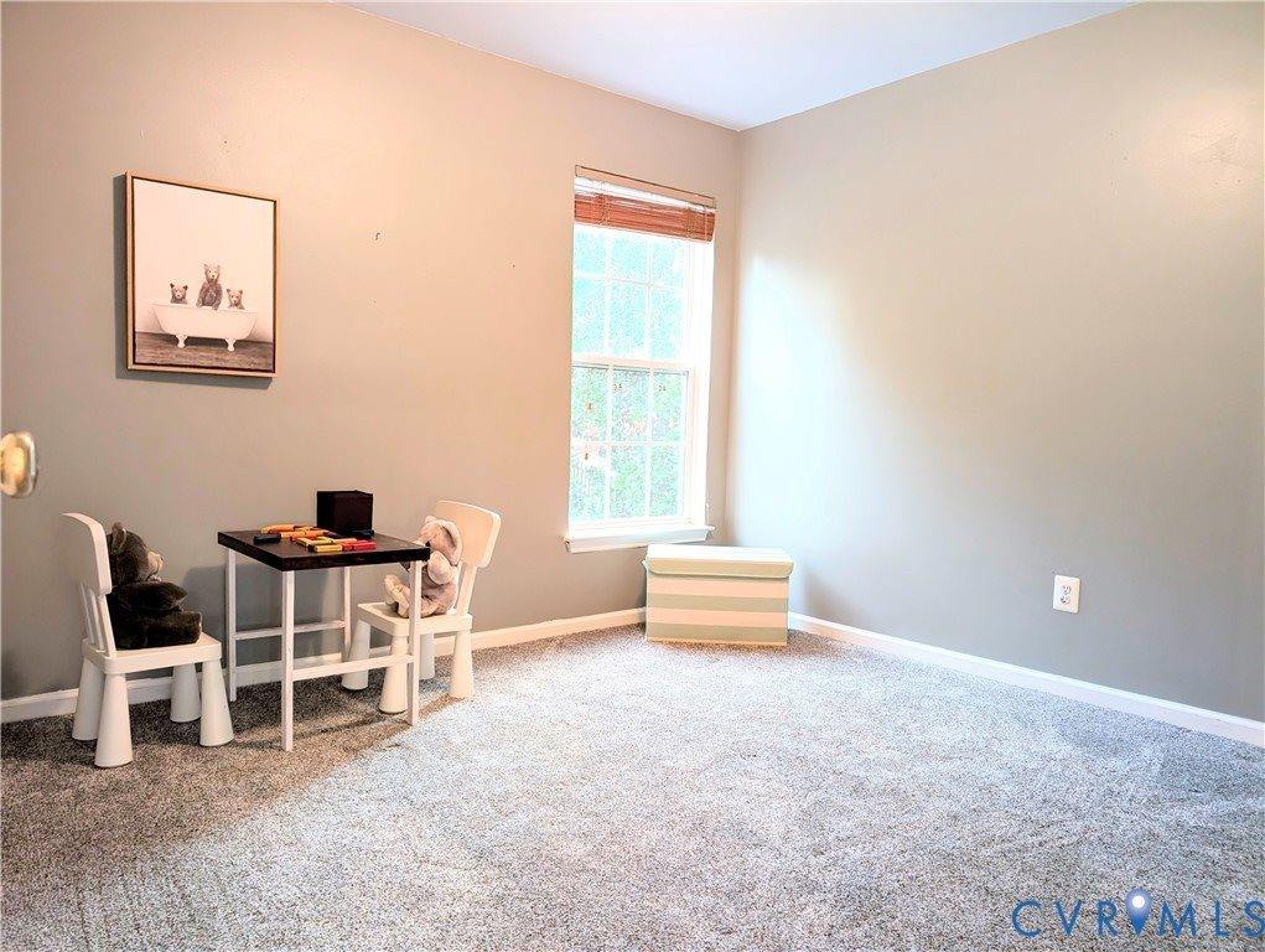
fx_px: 878
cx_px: 632
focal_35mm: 24
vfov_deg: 56.9
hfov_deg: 71.5
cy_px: 476
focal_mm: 6.9
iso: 456
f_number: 1.68
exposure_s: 1/60
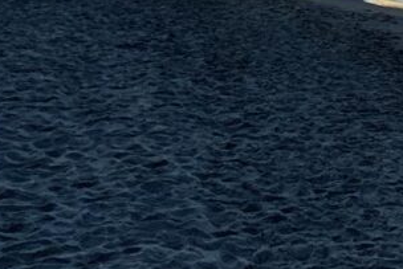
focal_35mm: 91
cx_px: 575
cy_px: -119
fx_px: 1019
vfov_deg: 14.2
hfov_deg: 19.8
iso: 200
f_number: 1.8
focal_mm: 4.25
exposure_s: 1/60
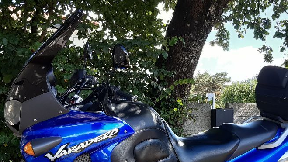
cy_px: 139
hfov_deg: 37.8
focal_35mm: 55
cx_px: 162
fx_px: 420
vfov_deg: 21.5
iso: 40
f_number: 1.7
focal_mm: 3.92
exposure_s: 1/222
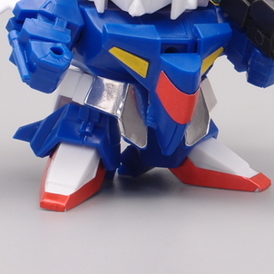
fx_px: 1612
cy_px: 37
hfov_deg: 9.7
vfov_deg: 9.7
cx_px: 200
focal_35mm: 180
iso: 100
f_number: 8
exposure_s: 1/10
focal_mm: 16.63
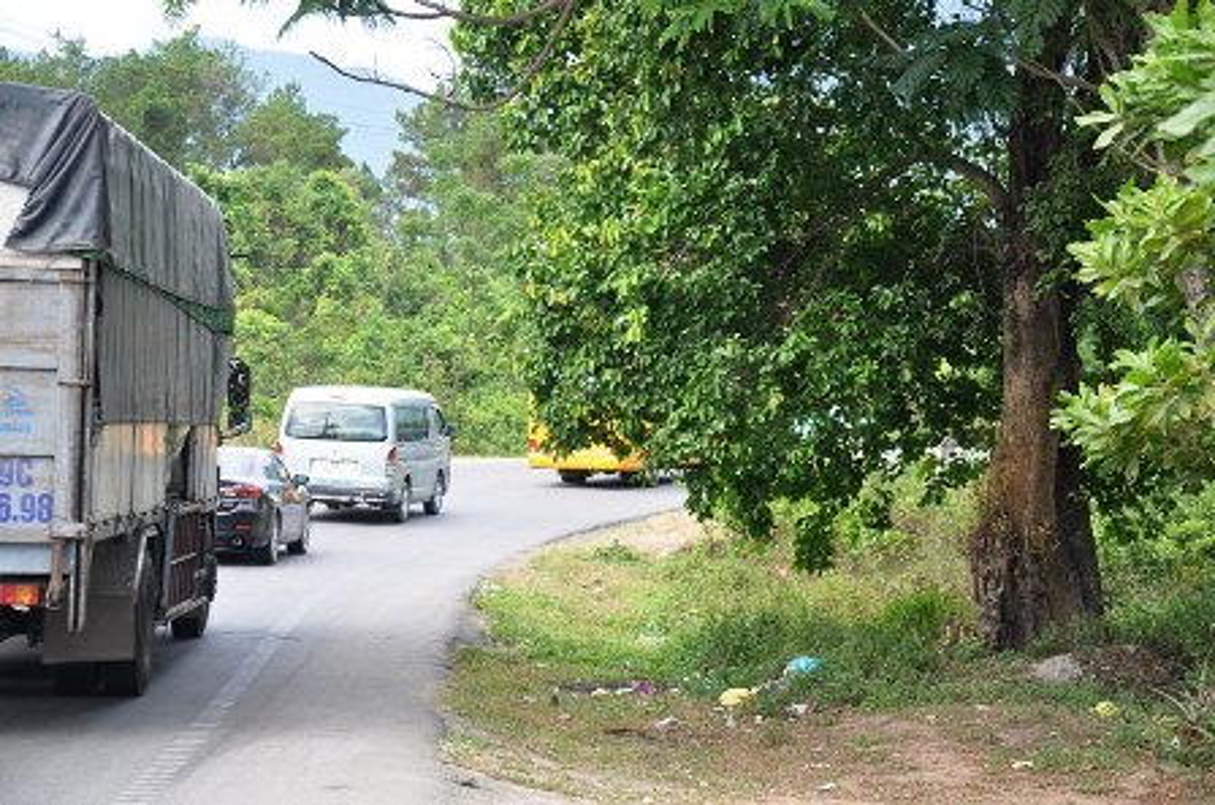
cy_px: 402
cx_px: 608
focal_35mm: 105
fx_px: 3537
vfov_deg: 13.0
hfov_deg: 19.5
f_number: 5.6
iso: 200
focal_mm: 70
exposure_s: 1/125
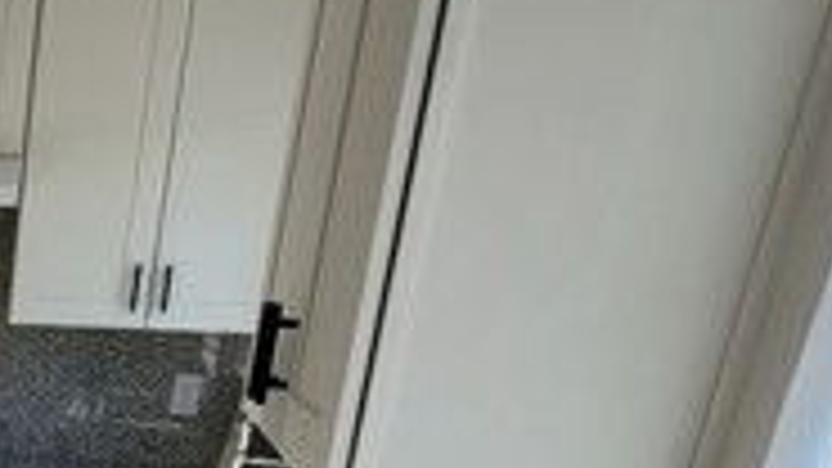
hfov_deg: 30.8
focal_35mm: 49
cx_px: -301
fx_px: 1081
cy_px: 652
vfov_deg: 21.4
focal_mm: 1.74
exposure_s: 1/307
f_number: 2.2
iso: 40
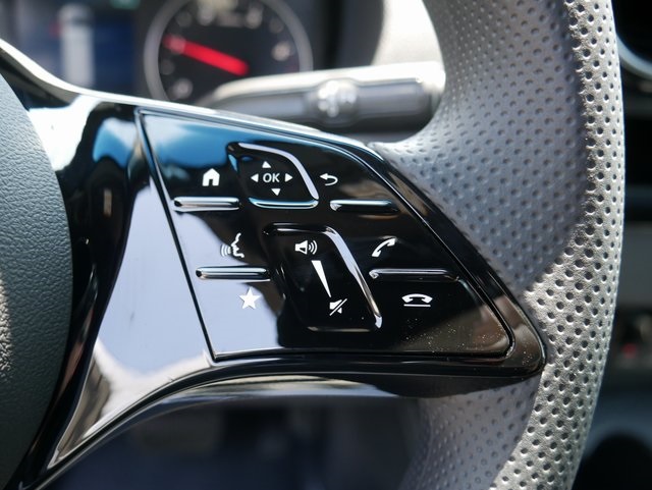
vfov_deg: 49.8
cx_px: 326
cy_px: 245
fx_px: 528
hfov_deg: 63.4
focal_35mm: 28
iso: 640
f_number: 3.5
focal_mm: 14
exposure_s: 1/125
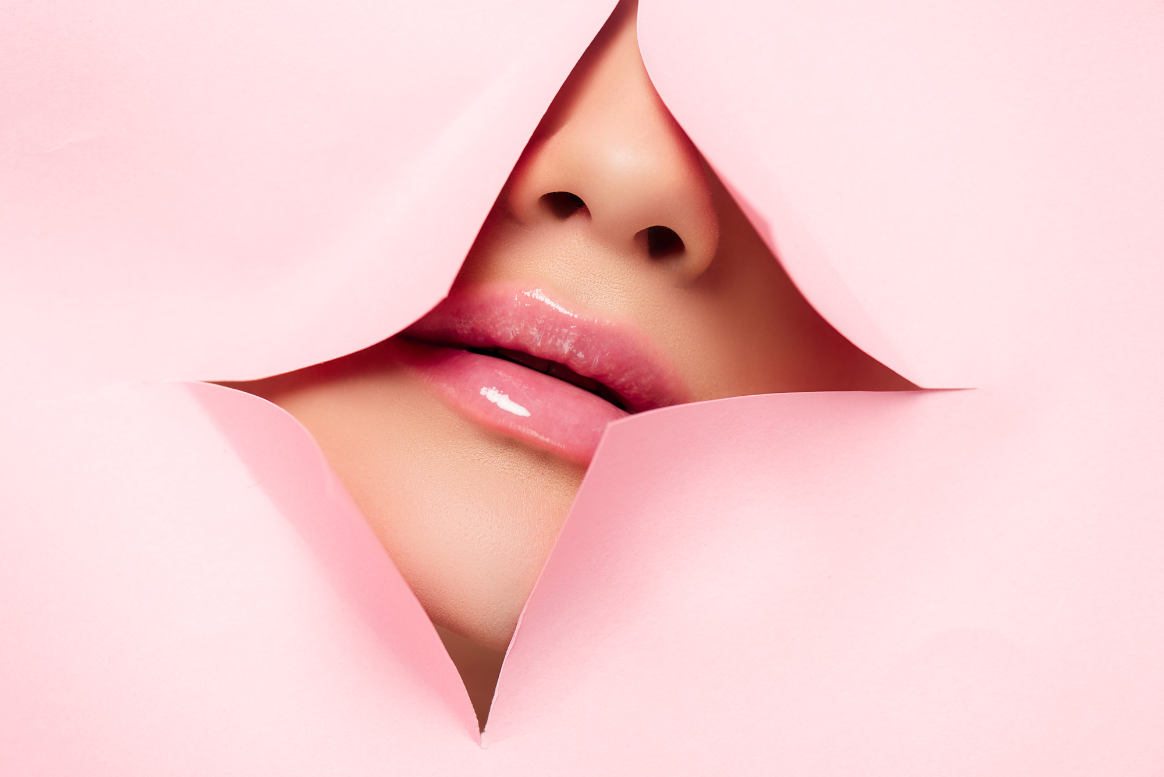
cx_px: 582
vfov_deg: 13.1
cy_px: 388
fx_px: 3396
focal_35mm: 105
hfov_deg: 19.4
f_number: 6.3
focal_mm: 105
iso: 100
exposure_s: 1/160
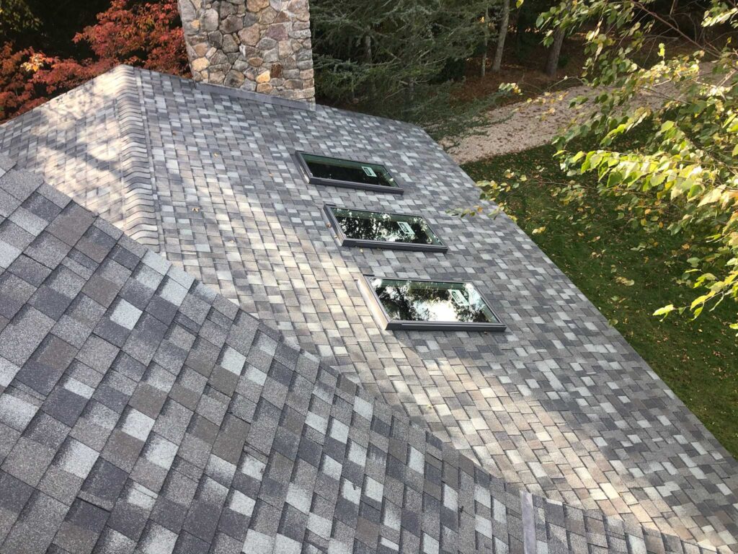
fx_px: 597
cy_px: 277
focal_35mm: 28
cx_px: 369
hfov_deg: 63.4
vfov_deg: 49.7
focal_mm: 4
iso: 20
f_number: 1.8
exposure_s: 1/167
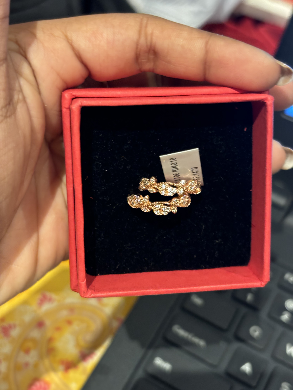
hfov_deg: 28.0
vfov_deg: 36.8
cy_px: 195
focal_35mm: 52
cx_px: 146
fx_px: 587
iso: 250
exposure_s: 1/33
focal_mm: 5.96
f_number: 1.6
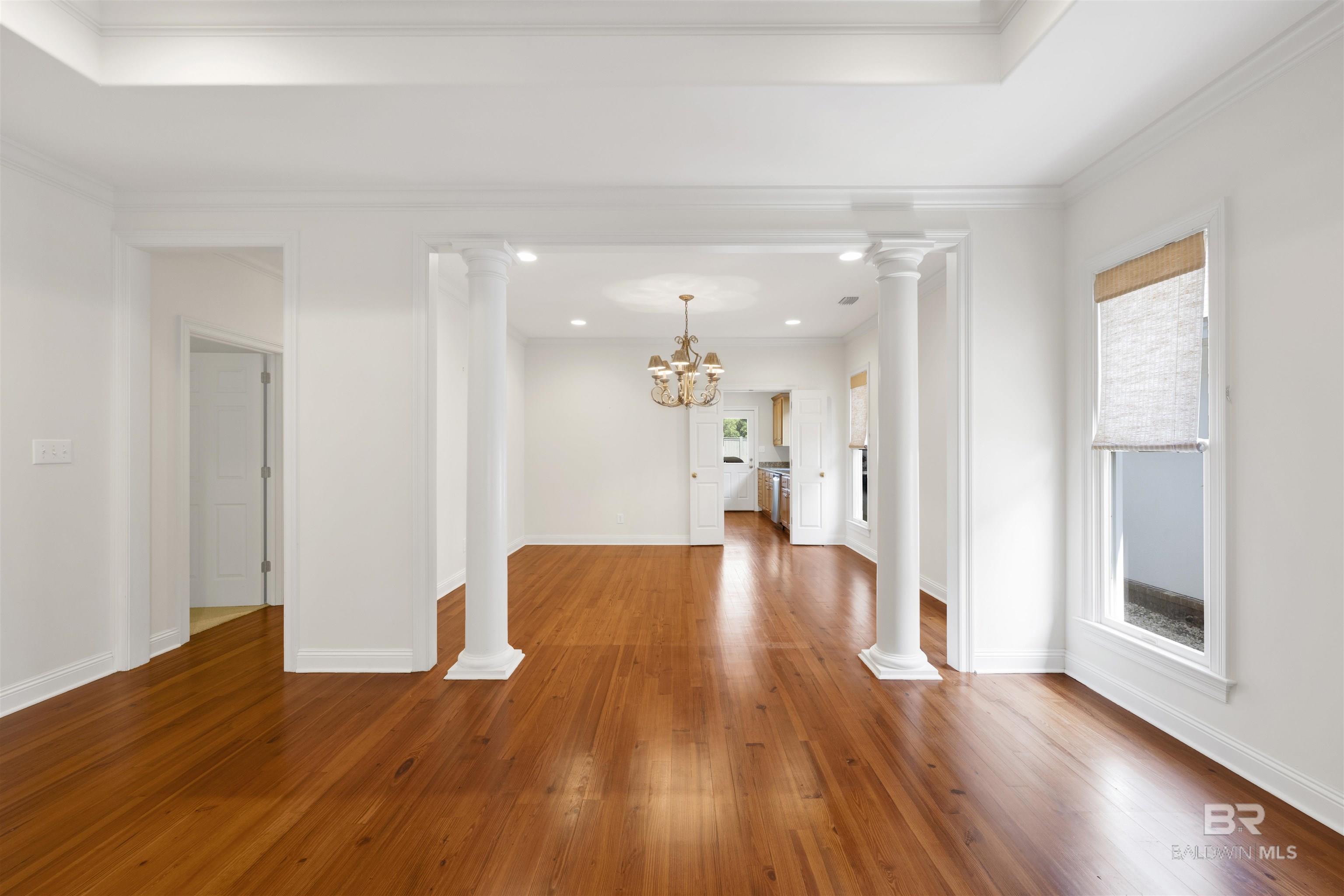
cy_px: 448
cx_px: 672
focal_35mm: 14
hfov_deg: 104.3
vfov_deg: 81.2
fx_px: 523
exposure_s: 1/10
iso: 400
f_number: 11
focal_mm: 14
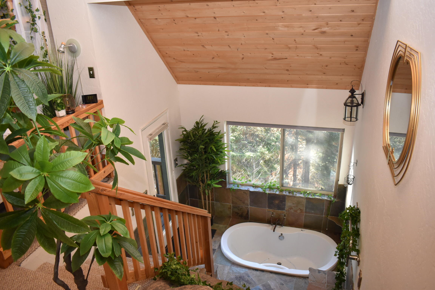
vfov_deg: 47.9
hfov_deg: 67.4
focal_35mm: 27
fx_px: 326
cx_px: 218
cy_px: 145
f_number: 4.5
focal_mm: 18
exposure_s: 1/160
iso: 800
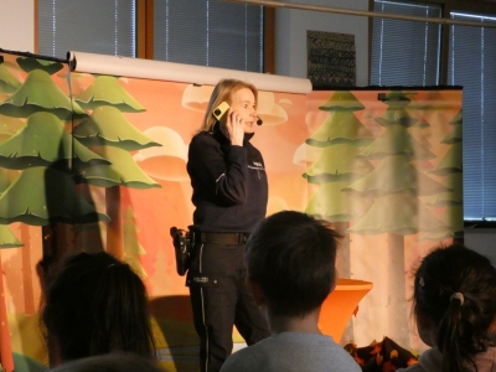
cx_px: 248
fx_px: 1161
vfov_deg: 18.2
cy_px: 186
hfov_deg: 24.1
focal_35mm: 81
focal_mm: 14.5
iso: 1600
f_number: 4.5
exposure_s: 1/40
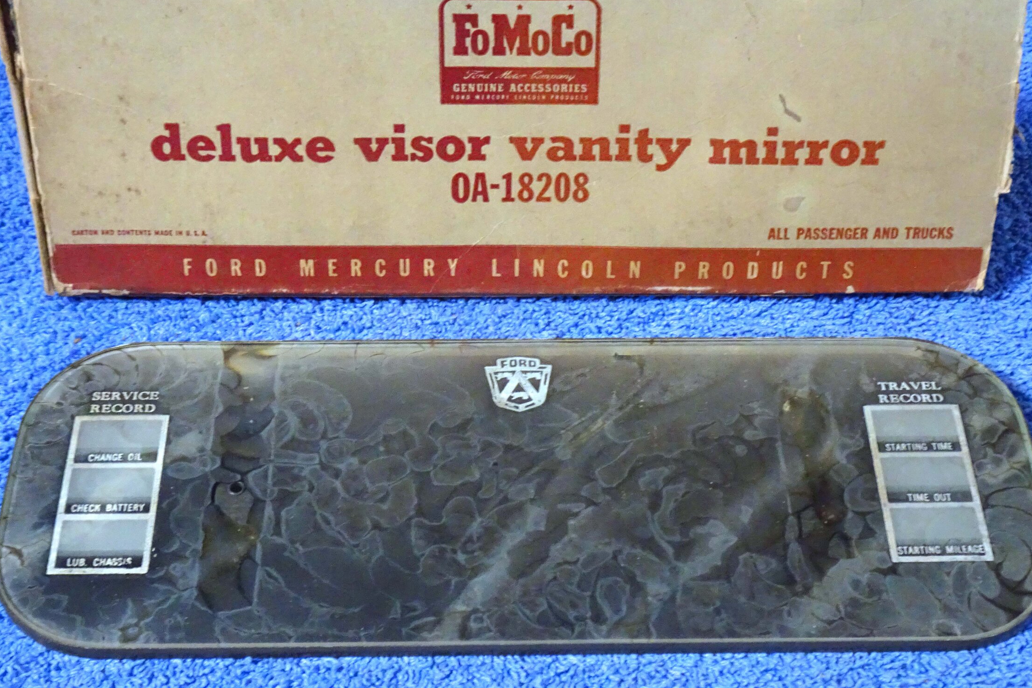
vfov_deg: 22.6
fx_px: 1720
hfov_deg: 33.4
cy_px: 325
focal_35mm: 60
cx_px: 507
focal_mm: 8.51
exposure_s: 1/20
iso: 800
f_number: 4.5
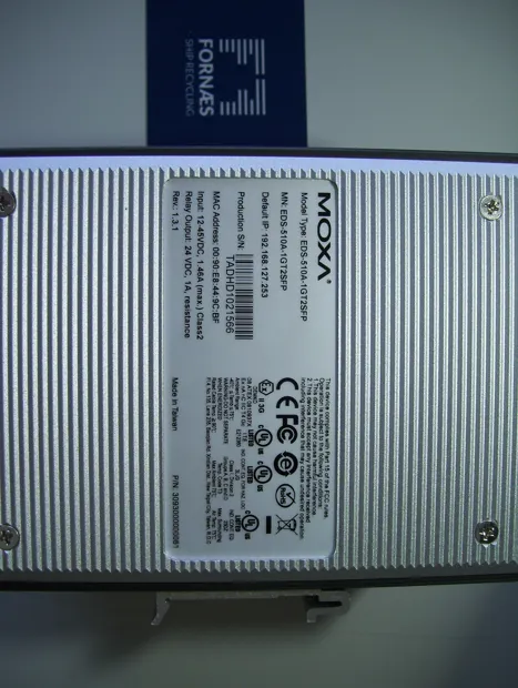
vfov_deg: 51.3
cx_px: 259
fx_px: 716
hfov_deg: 39.8
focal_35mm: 36
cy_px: 344
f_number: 2.7
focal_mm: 6
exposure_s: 1/500
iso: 80
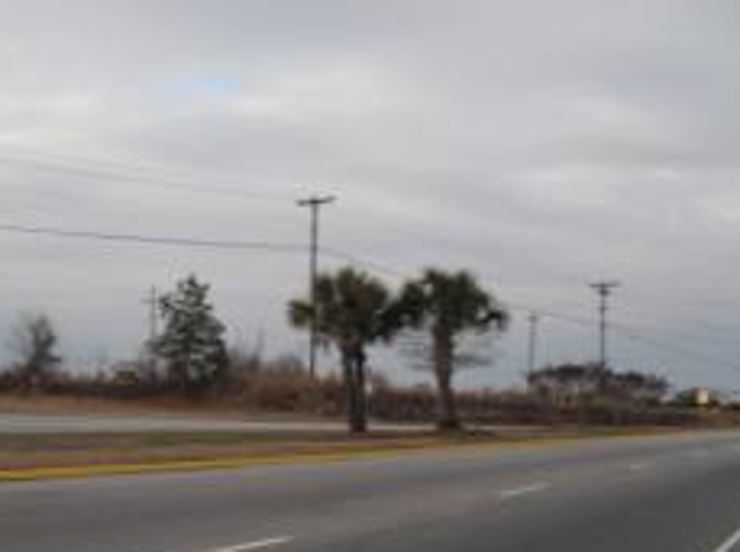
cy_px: 355
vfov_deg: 23.1
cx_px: 113
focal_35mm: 63
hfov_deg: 29.8
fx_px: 1345
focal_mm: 6.3
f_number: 7.8
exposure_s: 1/80
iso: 100
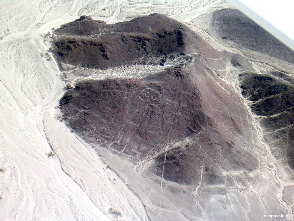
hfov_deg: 17.1
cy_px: 110
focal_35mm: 115
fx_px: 977
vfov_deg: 12.9
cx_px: 147
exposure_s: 1/301
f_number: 4.9
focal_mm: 17.4
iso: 100
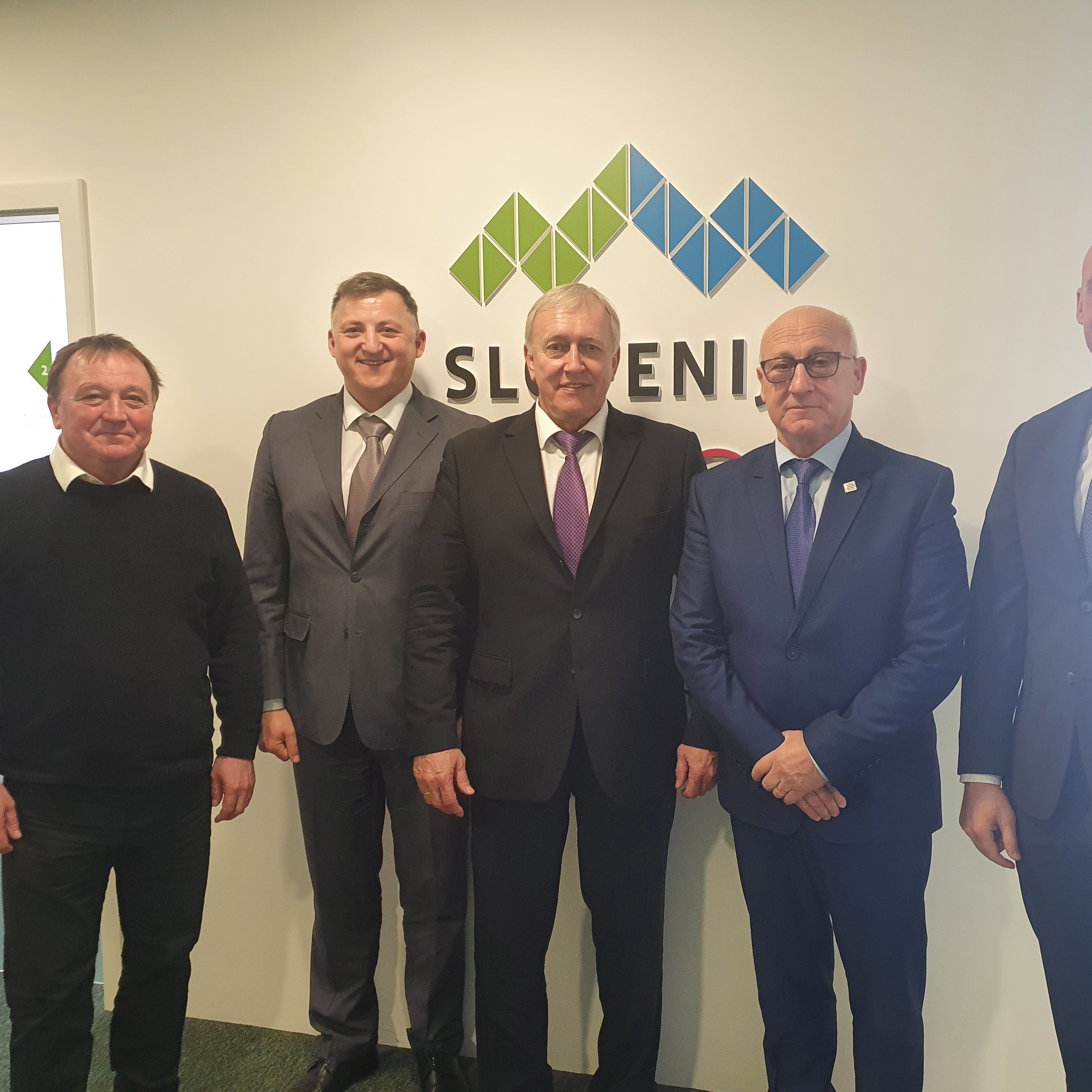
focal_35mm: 31
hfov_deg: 52.3
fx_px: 1106
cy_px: 548
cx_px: 636
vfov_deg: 52.5
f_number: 1.5
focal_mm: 4.32
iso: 200
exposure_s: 1/50
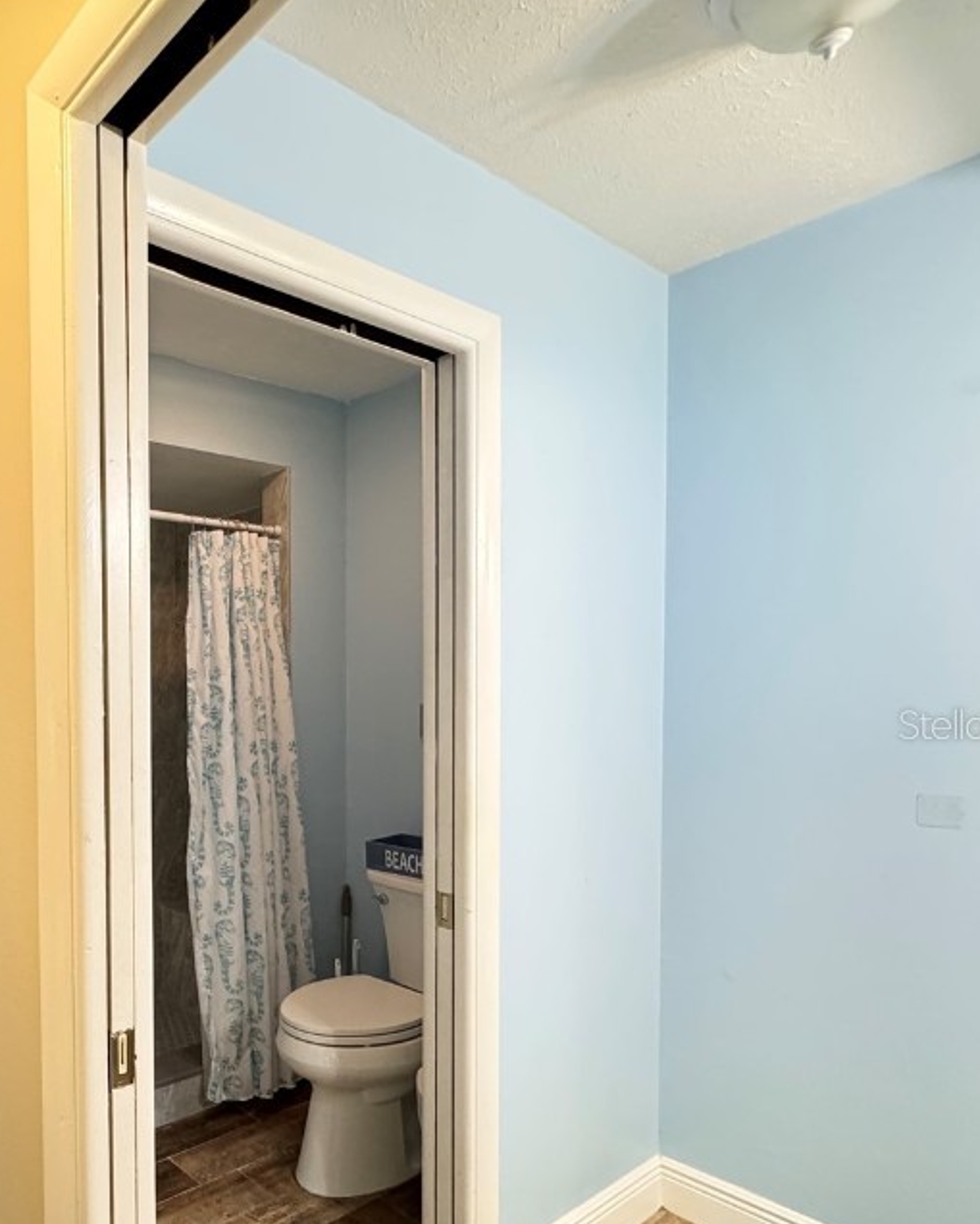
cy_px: 724
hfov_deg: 54.7
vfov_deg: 74.4
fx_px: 797
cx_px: 94
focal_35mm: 22
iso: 320
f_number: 2.2
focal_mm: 2.22
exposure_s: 1/60
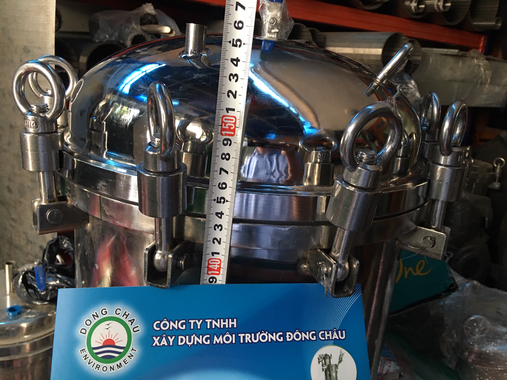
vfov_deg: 48.2
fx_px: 425
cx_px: 254
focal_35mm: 29
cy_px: 190
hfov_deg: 61.7
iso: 80
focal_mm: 4.15
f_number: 2.2
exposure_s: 1/17
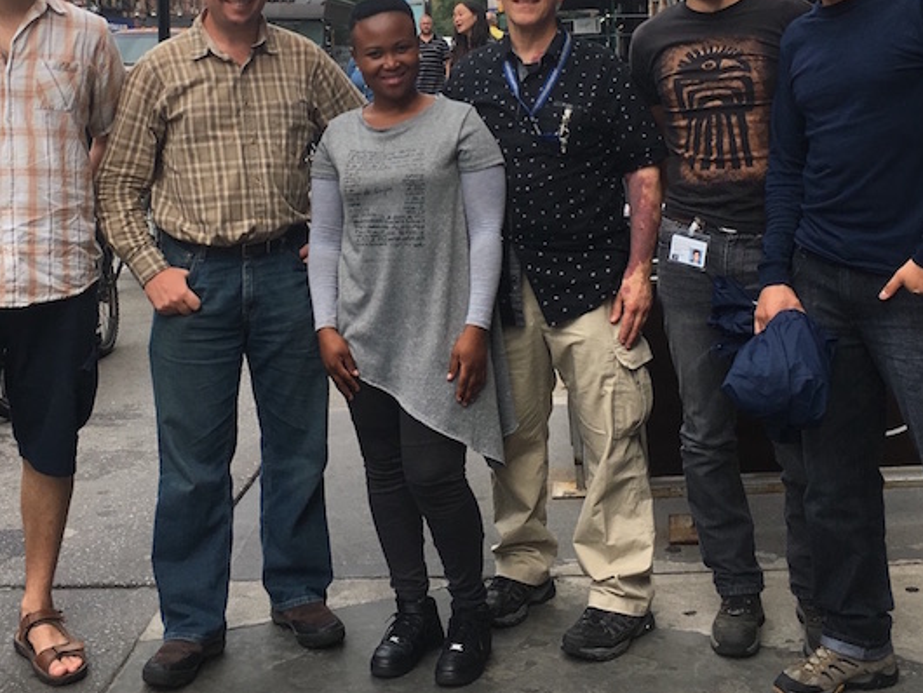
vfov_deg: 25.5
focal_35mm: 56
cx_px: 404
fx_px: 1494
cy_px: 106
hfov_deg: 34.3
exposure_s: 1/610
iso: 25
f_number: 2.2
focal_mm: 4.15
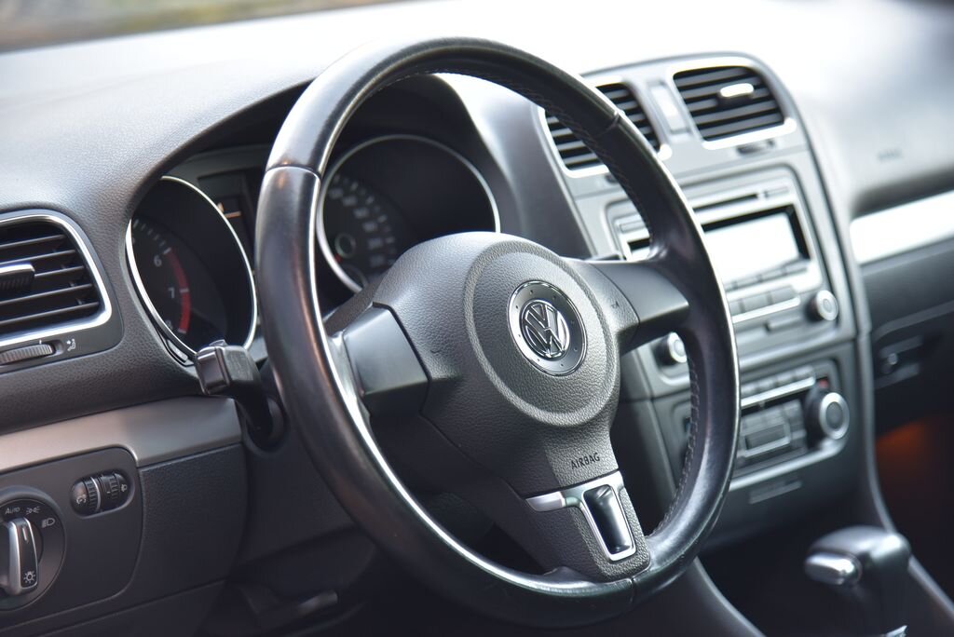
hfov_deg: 19.4
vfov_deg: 13.1
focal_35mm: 105
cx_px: 477
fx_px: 2784
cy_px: 318
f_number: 4
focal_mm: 105
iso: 500
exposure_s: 1/25
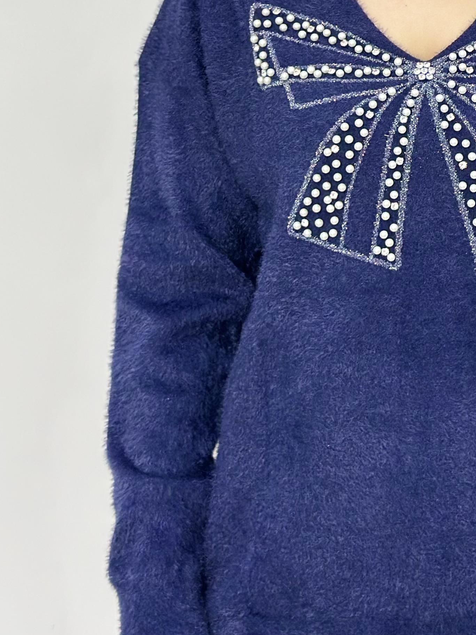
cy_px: 65
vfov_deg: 18.3
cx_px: 470
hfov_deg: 13.8
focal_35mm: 106
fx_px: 1944
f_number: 1.78
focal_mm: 6.86
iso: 200
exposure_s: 1/50
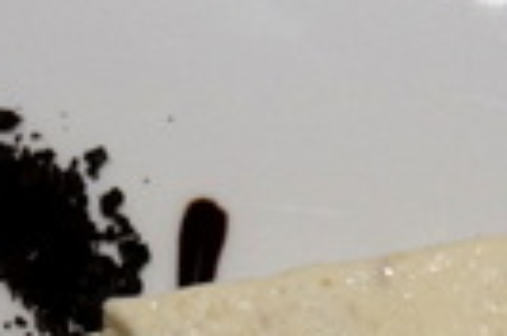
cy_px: 464
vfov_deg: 8.1
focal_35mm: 166
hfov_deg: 12.4
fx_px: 2338
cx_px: 206
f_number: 4
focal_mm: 23
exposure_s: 1/60
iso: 500
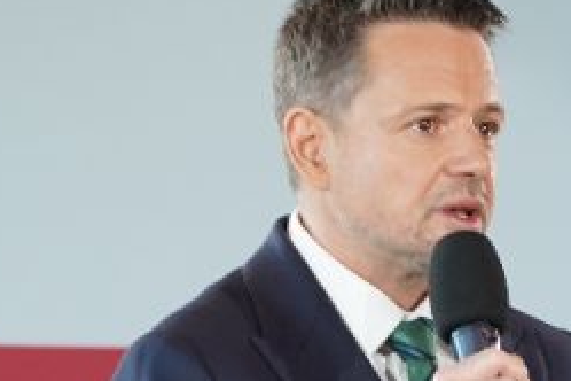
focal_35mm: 548
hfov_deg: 3.7
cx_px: 979
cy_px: 763
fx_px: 8691
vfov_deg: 2.5
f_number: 5.6
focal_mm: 105
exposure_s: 1/100
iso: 1000
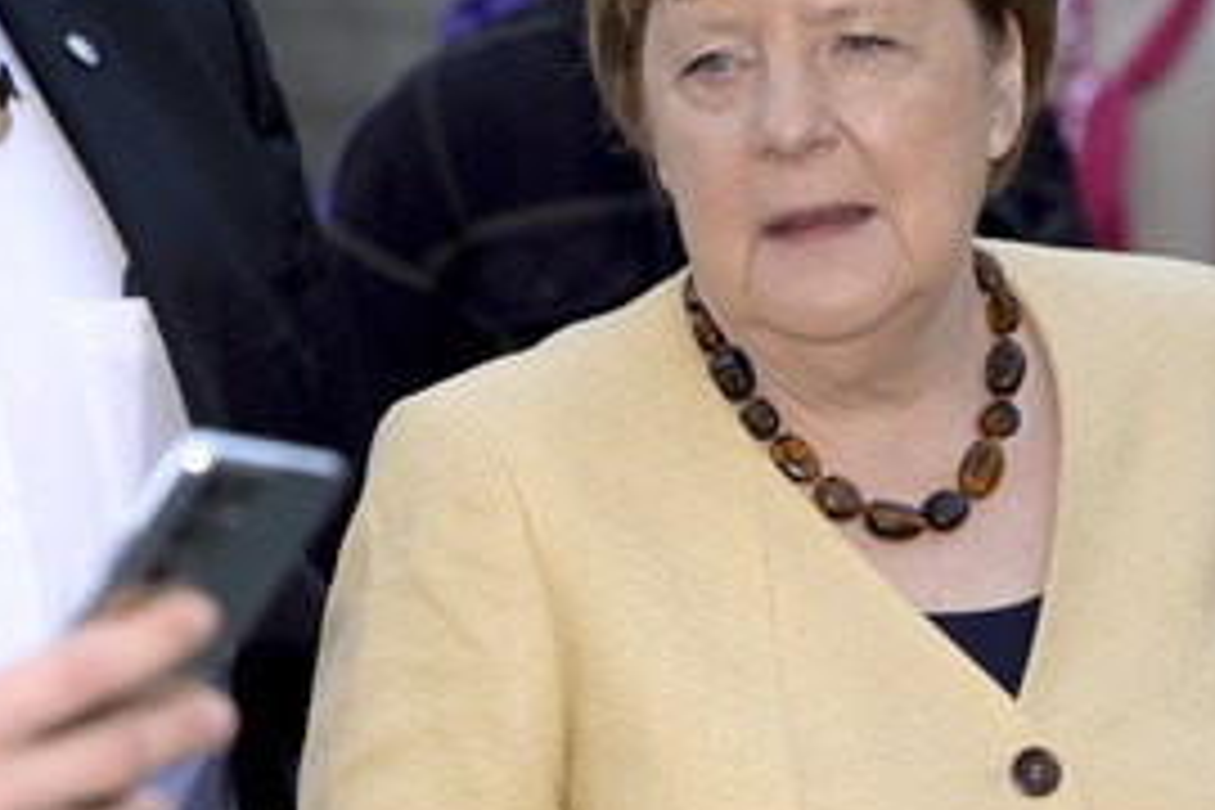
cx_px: 524
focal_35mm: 187
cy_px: 324
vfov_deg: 7.3
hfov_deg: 11.0
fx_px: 6311
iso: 800
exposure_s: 1/2500
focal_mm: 112
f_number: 4.5
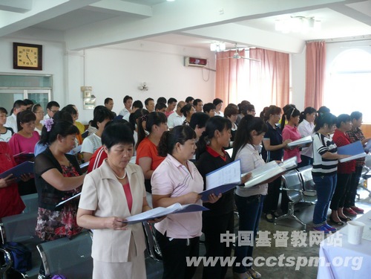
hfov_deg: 52.6
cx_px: 186
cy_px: 140
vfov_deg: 40.7
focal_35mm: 35
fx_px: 375
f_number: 2.8
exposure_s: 1/30
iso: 250
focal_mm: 7.4
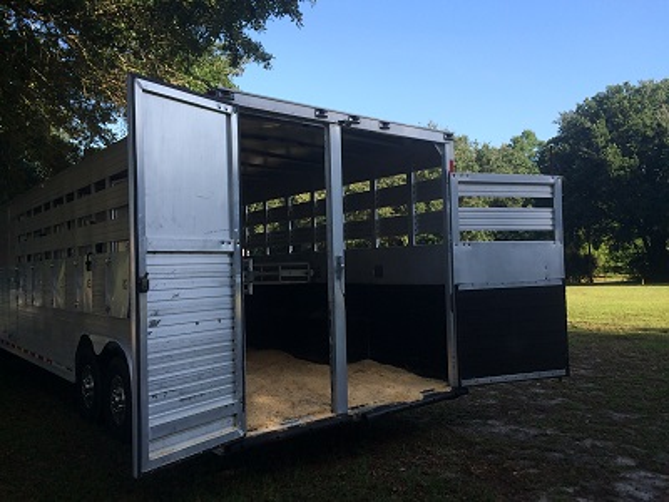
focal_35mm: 29
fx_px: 560
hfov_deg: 61.7
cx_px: 334
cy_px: 251
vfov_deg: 48.2
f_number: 2.2
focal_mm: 4.15
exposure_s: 1/688
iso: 32
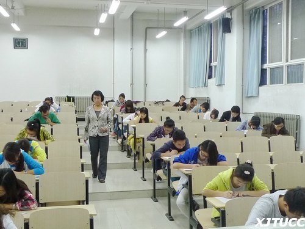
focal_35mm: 42
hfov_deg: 44.8
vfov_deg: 34.3
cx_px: 152
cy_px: 114
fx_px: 370
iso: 400
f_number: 2.2
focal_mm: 5.1
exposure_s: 1/40
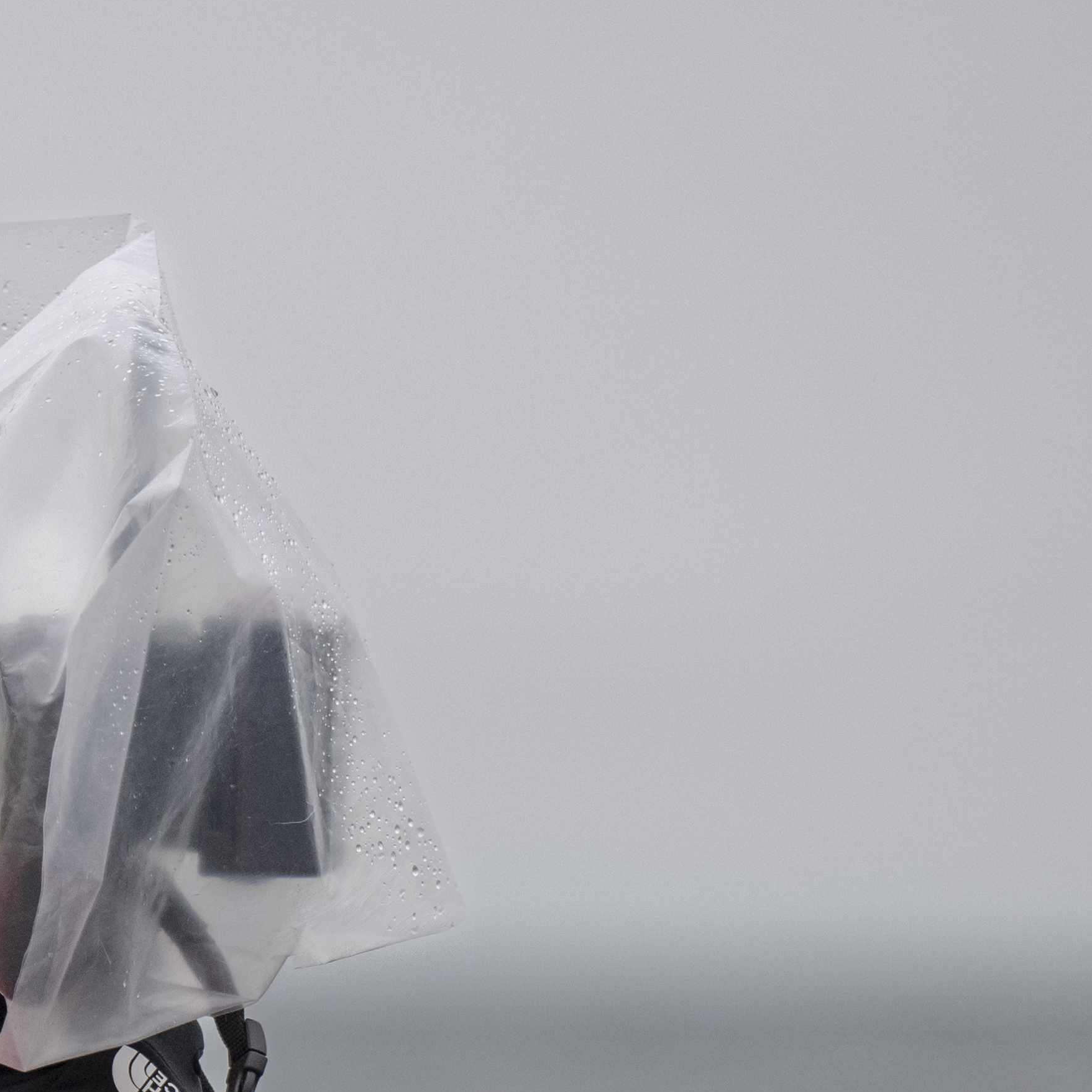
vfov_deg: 3.0
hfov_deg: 3.0
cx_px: 15
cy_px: 1569
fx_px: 21022
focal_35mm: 589
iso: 720
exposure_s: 1/1000
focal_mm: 150
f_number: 2.8
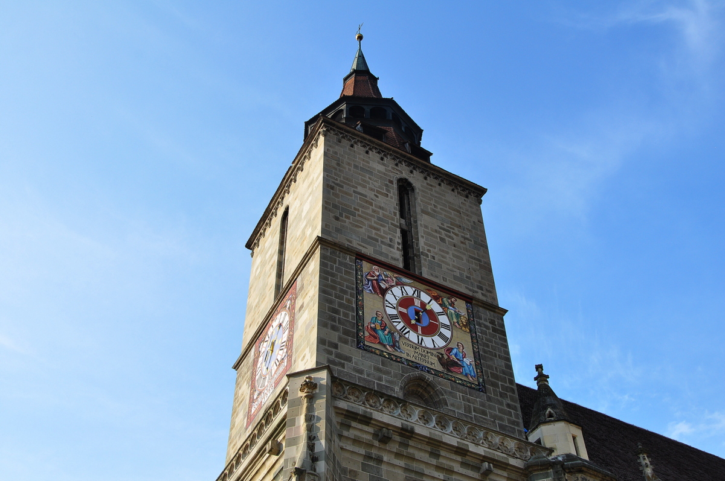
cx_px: 362
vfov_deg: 31.8
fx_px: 845
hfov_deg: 46.4
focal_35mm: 42
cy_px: 240
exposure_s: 1/320
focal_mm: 28
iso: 400
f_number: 9
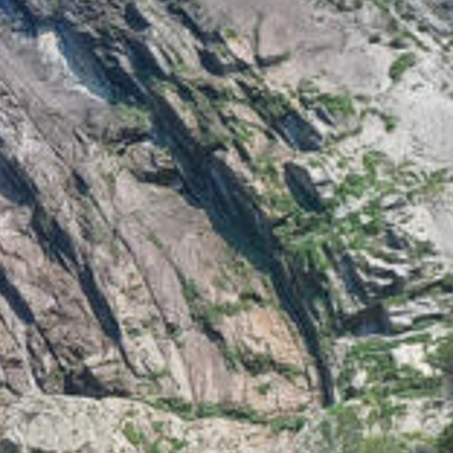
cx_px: -99
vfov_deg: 12.0
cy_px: 308
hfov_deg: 11.8
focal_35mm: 145
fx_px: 2147
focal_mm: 4.7
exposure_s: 1/657
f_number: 1.8
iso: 50
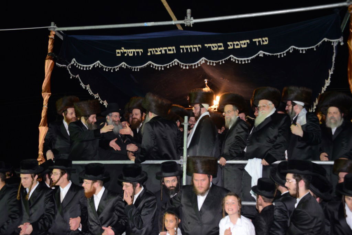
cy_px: 118
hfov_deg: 44.5
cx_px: 176
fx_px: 430
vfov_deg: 30.5
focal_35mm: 44
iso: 1600
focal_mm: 44
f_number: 5
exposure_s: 1/60
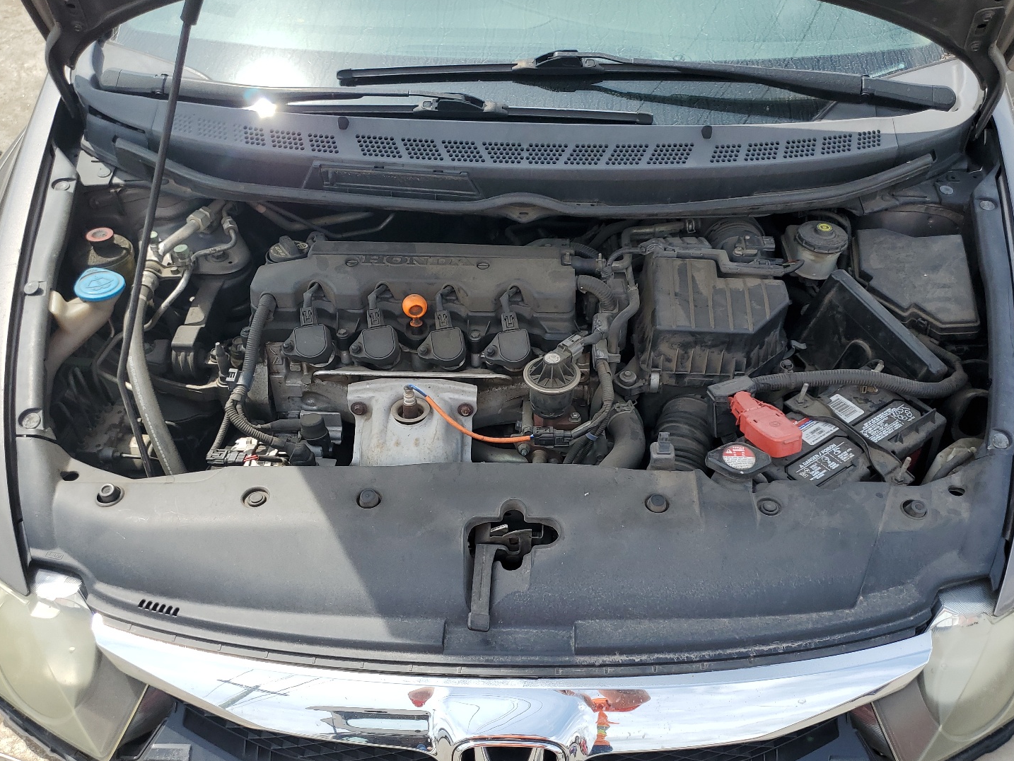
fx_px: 850
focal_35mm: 29
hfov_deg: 61.6
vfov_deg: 48.2
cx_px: 522
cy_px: 418
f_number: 1.5
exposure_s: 1/2000
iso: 50
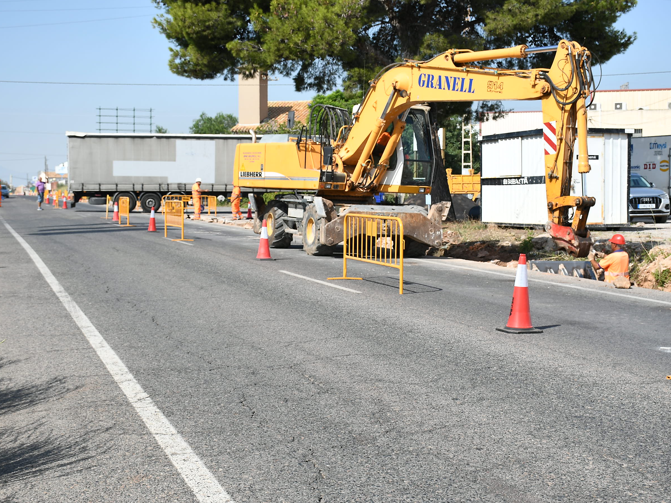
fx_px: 1105
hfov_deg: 33.8
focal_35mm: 57
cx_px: 361
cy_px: 245
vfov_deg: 25.7
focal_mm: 34
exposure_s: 1/400
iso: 100
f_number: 7.1
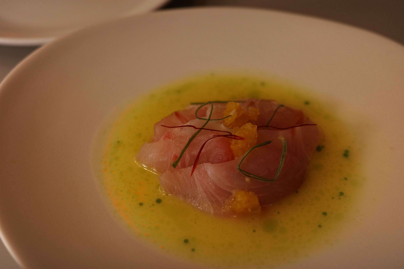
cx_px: 202
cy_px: 134
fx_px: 449
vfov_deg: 33.4
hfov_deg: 48.5
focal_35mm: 40
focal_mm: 26
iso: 640
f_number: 2.8
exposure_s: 1/40
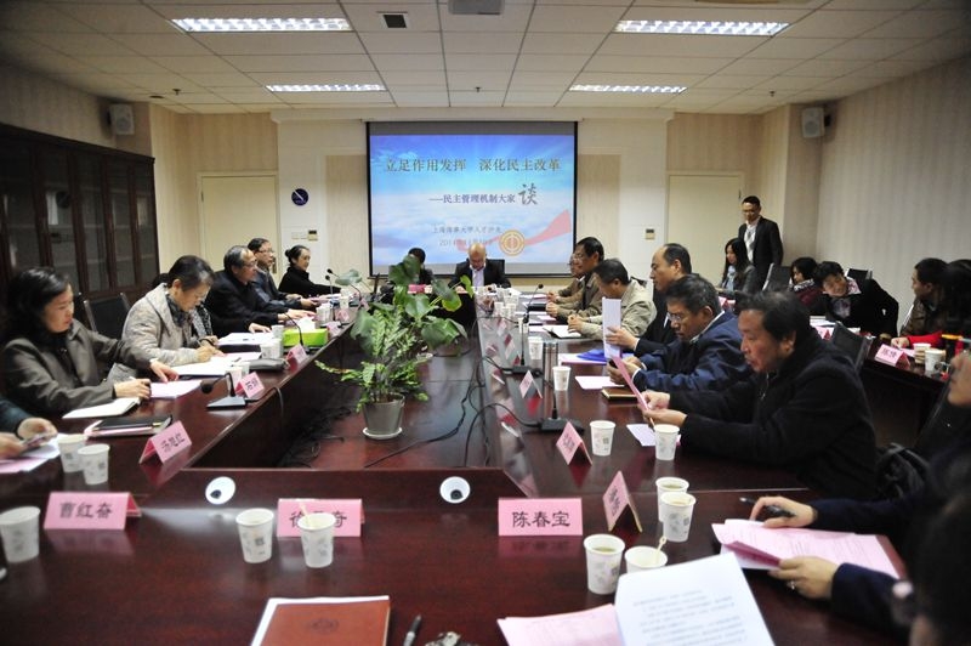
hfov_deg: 73.8
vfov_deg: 53.1
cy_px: 323
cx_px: 486
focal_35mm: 24
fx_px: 647
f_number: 3.5
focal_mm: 24
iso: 6400
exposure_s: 1/250
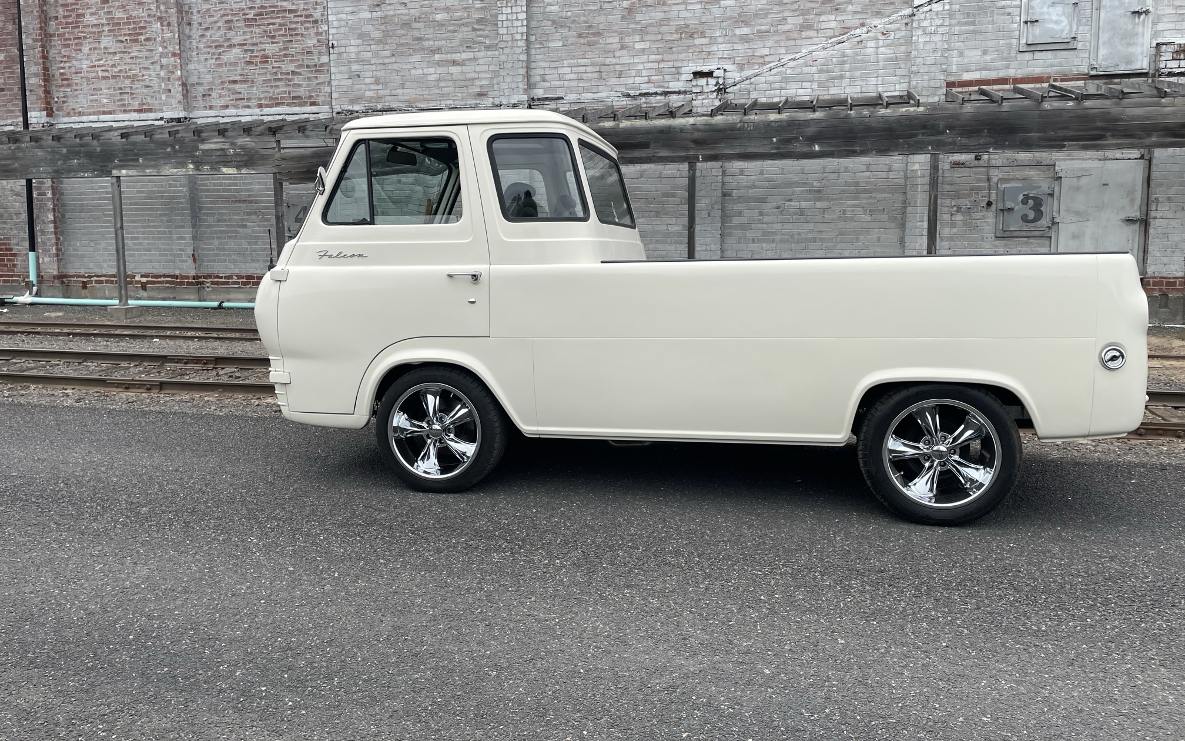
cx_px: 594
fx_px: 904
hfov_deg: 66.5
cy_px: 355
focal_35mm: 28
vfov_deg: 44.5
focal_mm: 4.2
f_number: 1.6
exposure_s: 1/2747
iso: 32
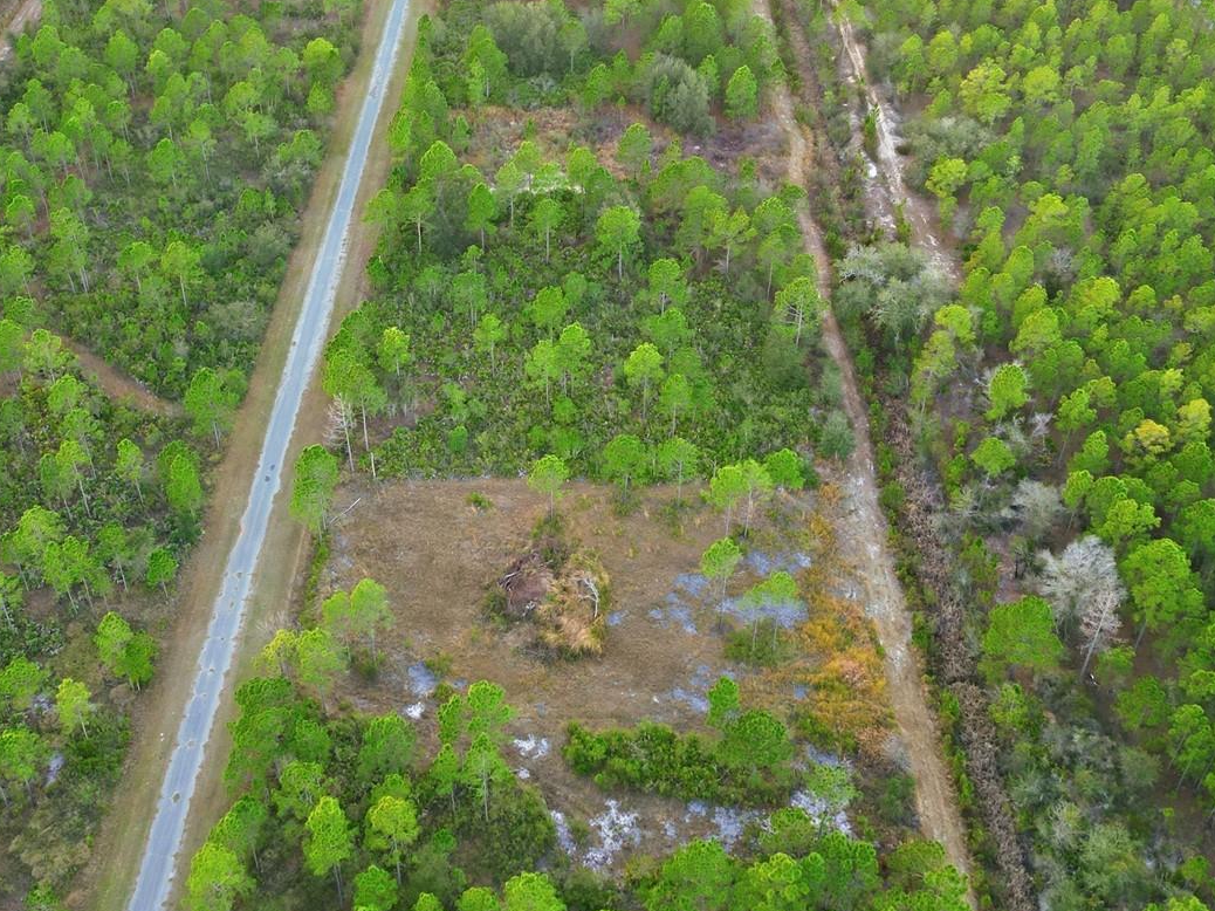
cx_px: 547
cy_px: 245
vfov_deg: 37.8
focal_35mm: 37
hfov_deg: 50.1
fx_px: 1298
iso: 100
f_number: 1.7
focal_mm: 6.7
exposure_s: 1/60
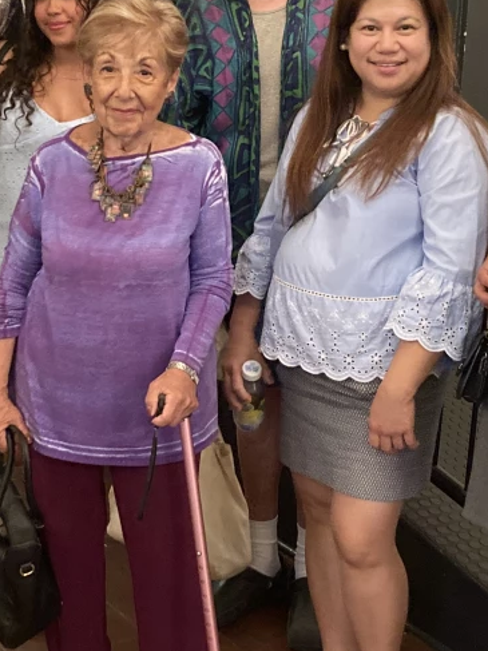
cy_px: 191
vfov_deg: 27.9
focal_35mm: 69
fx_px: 1298
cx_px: 222
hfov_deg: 21.3
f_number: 1.8
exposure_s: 1/30
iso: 640
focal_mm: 3.99
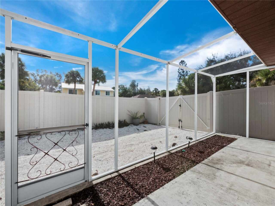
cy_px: 103
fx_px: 111
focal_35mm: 14
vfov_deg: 85.7
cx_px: 138
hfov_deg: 102.1
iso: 400
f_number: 11
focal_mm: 7
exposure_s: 1/200
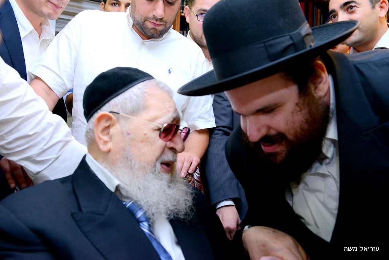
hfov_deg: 60.3
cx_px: 194
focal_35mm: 31
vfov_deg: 42.4
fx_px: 335
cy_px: 130
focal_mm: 31
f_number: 5.6
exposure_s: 1/80
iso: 1250
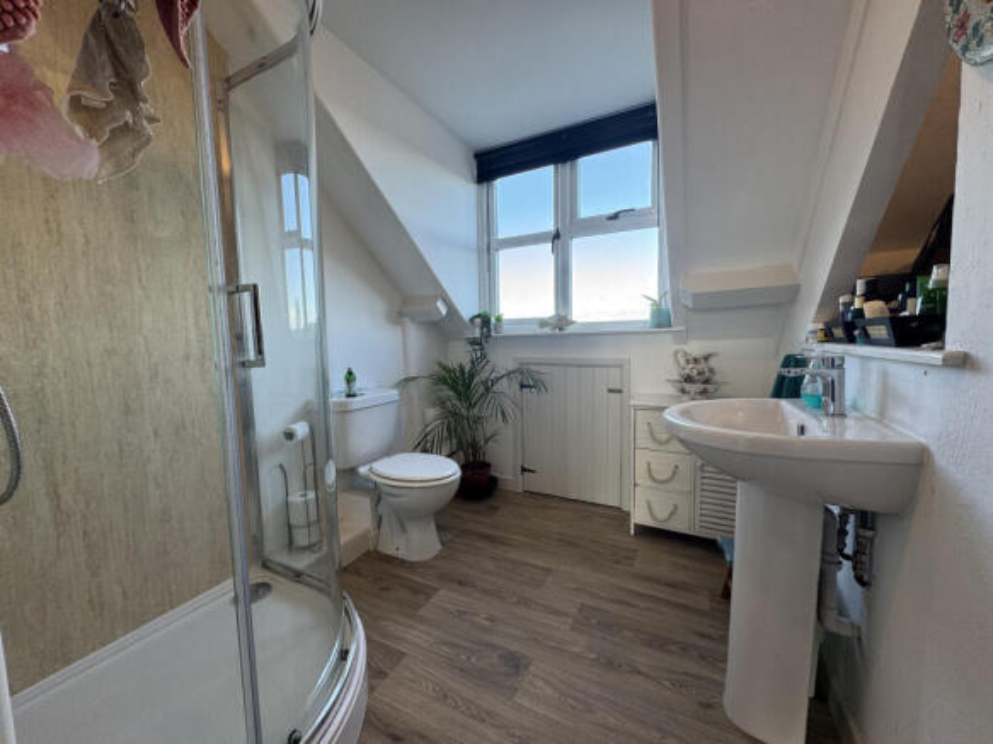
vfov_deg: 85.7
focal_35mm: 14
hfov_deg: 102.1
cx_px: 496
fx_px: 402
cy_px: 372
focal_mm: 2.22
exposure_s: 1/99
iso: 64
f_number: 2.2
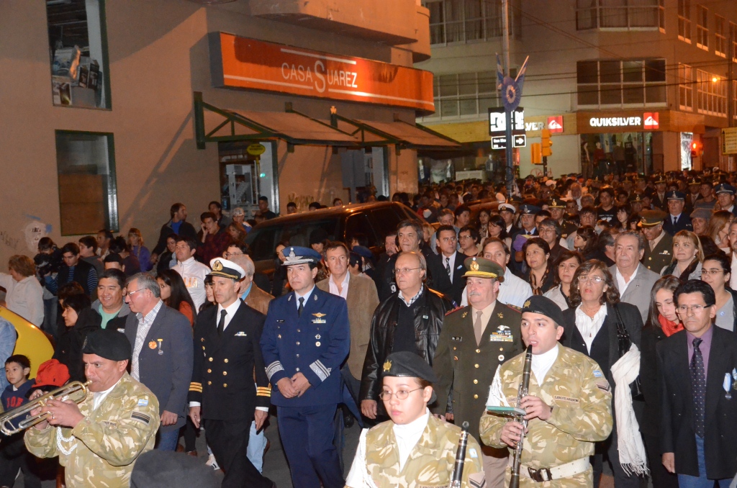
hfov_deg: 29.9
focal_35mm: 68
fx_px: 1379
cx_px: 368
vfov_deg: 20.1
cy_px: 244
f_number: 6.3
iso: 6400
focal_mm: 45
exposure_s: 1/60
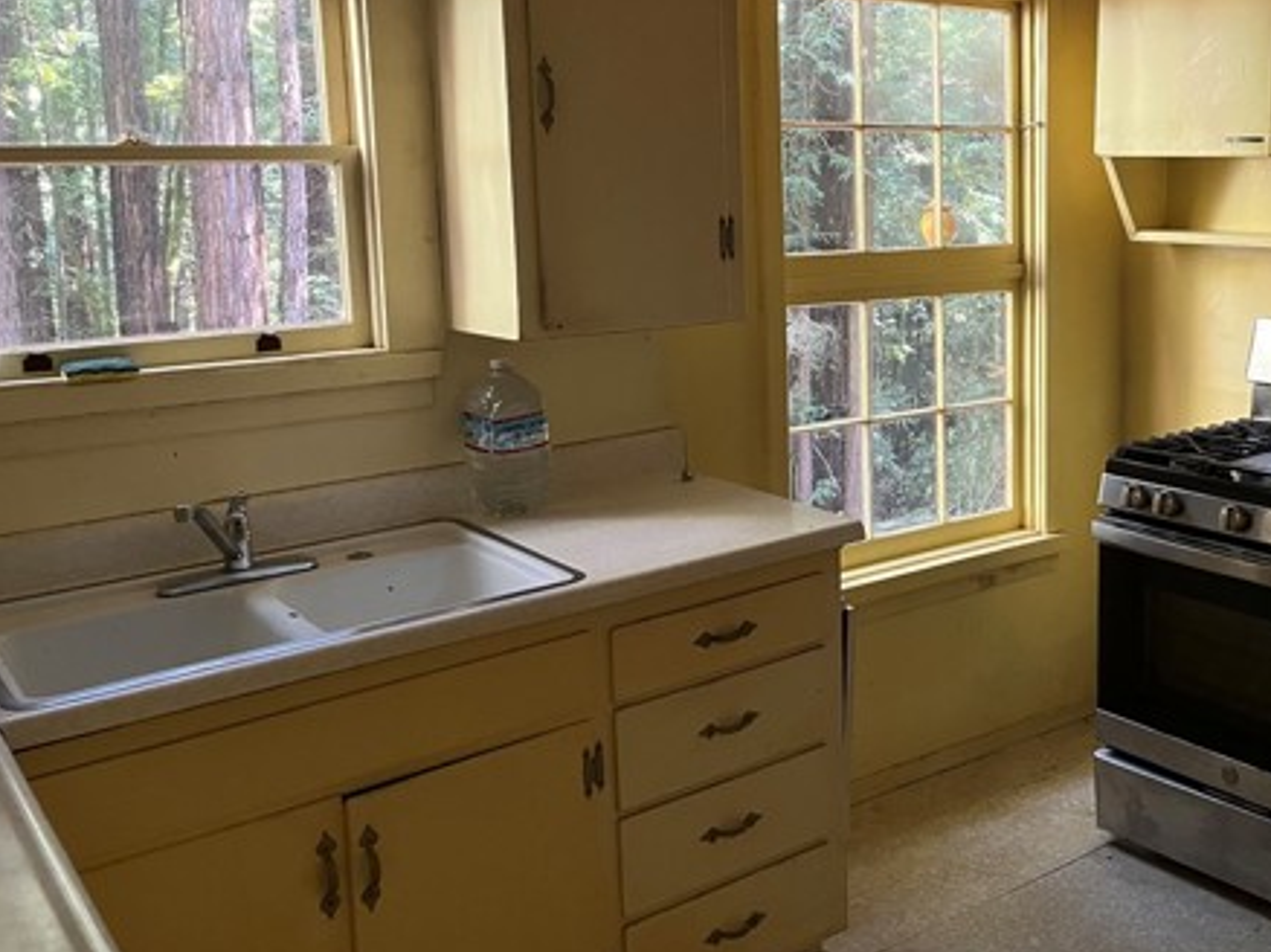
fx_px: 1394
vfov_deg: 37.5
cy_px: 360
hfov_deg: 48.0
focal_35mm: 38
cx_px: 873
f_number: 1.6
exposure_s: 1/60
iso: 500
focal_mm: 5.1
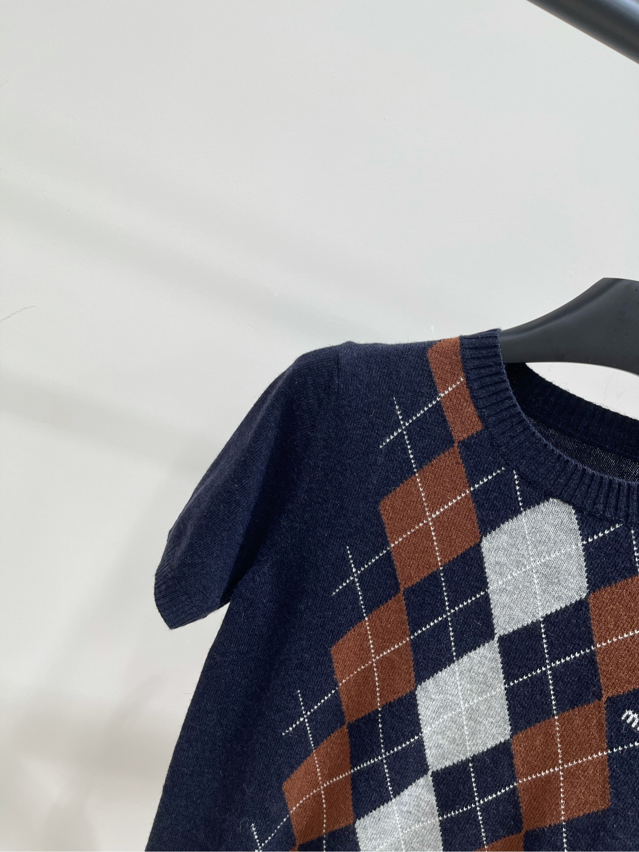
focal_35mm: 26
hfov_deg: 53.1
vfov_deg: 67.3
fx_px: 640
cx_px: 320
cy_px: 426
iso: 50
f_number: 1.6
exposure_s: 1/100
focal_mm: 5.1
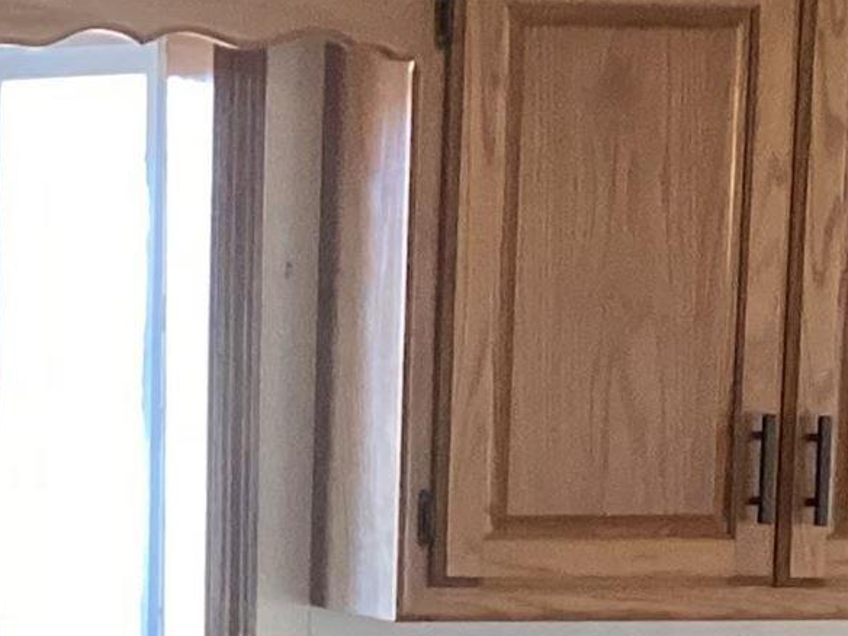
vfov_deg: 9.0
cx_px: -331
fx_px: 3993
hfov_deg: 11.7
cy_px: 762
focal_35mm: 163
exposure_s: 1/60
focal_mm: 3.3
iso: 320
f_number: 2.4
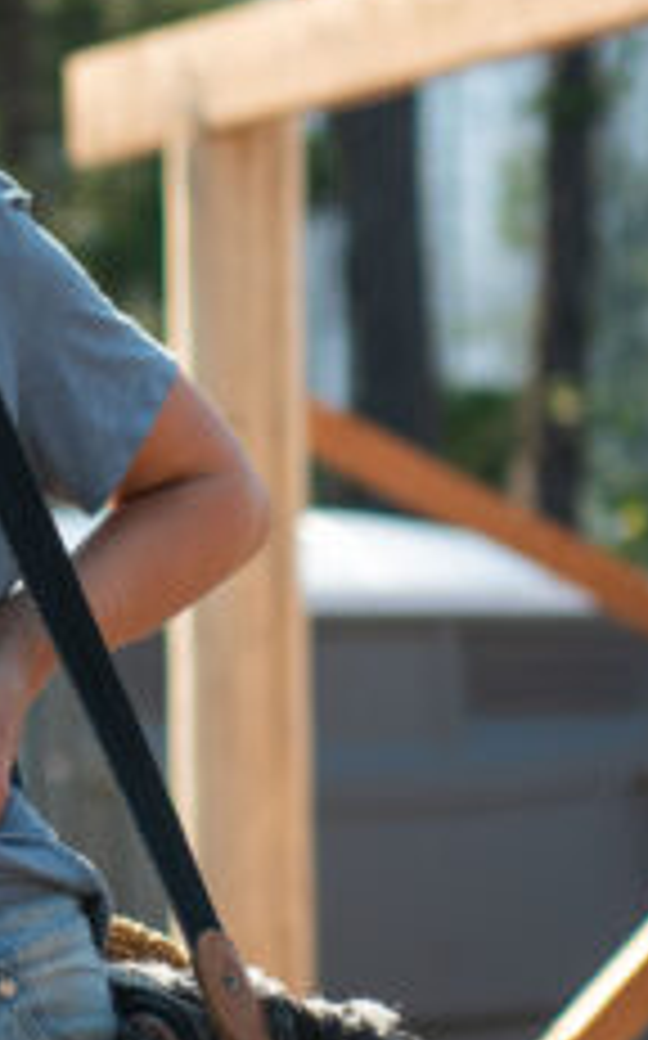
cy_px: 356
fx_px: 8974
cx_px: -234
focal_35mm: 317
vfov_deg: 6.6
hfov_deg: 4.1
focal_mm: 70
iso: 160
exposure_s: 1/1250
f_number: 2.8
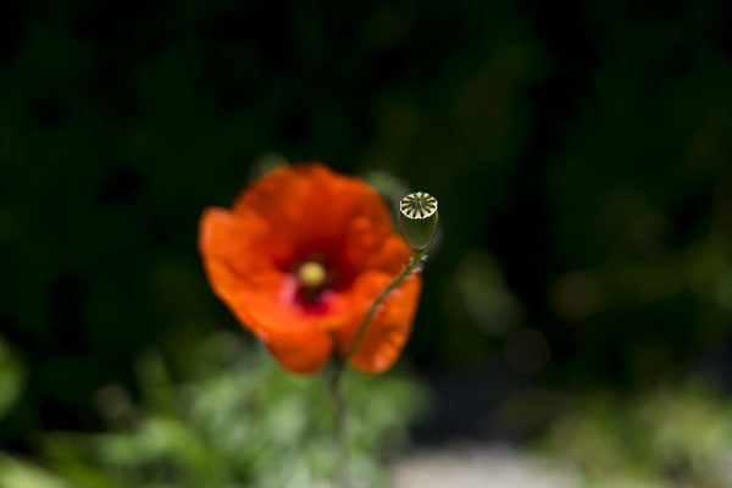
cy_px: 244
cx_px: 366
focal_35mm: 53
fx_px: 1078
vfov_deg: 25.5
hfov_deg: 37.5
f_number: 2
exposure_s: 1/4000
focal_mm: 35
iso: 200
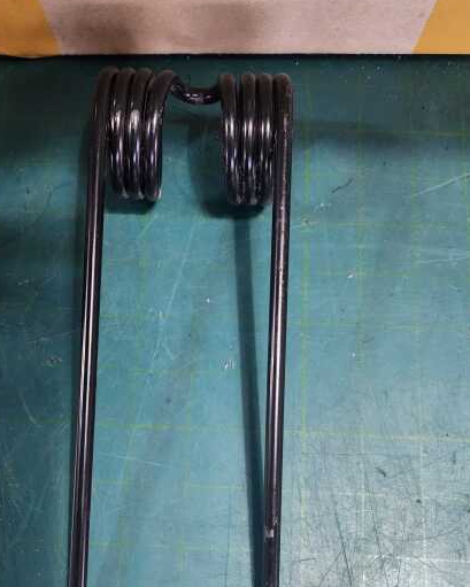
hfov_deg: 44.5
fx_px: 574
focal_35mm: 33
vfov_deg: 53.0
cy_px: 396
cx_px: 207
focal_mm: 5
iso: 1000
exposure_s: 1/120
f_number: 1.8
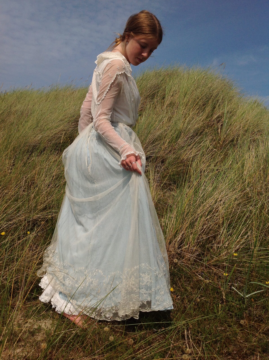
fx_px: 364
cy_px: 180
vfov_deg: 52.7
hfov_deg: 40.6
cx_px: 134
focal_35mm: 35
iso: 64
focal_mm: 4.28
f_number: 2.4
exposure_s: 1/7576
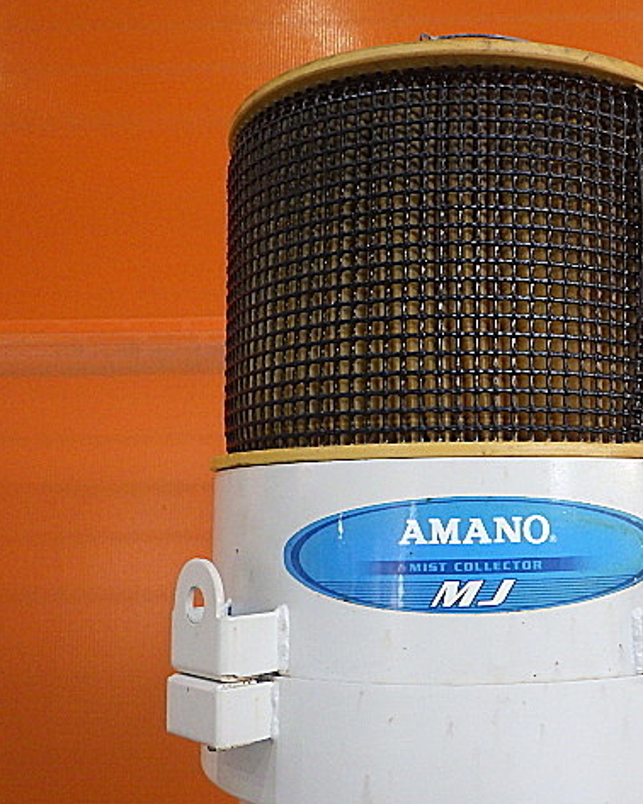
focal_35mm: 37
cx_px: 509
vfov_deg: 49.1
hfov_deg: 38.7
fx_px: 881
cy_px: 399
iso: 640
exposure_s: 1/45
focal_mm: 5
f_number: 3.5
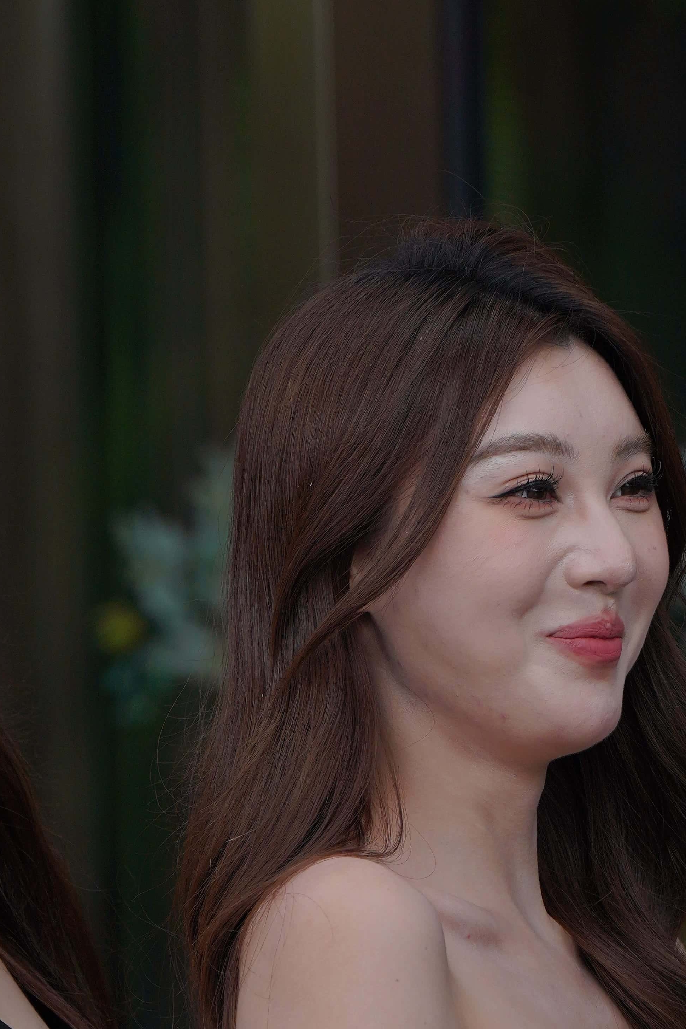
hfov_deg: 2.3
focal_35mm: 604
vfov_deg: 3.4
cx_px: -139
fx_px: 17261
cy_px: 1295
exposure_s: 1/500
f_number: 4.5
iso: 200
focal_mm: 185
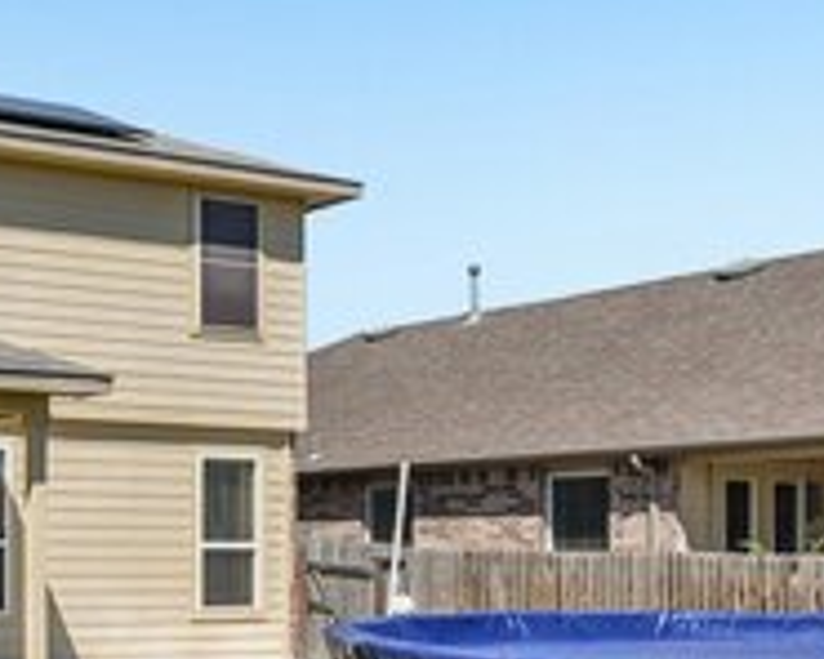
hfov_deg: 29.0
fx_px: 1268
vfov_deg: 29.0
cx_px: -254
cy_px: 225
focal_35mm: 52
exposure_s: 1/640
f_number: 8
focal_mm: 16
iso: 400
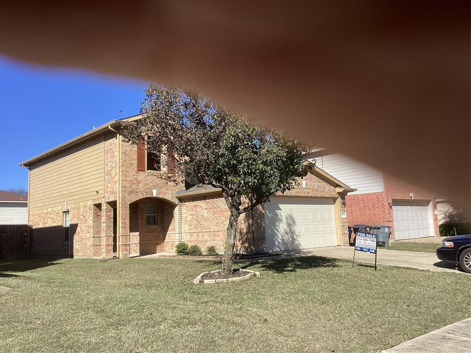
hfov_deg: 58.4
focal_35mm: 31
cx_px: 236
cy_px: 176
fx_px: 422
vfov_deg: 45.4
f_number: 2.4
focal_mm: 3.3
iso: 25
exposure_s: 1/1199
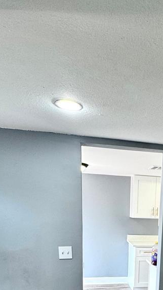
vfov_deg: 53.3
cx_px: 143
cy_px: 262
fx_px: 246
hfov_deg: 34.9
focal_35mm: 32
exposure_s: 1/120
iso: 100
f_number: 2.2
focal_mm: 2.22
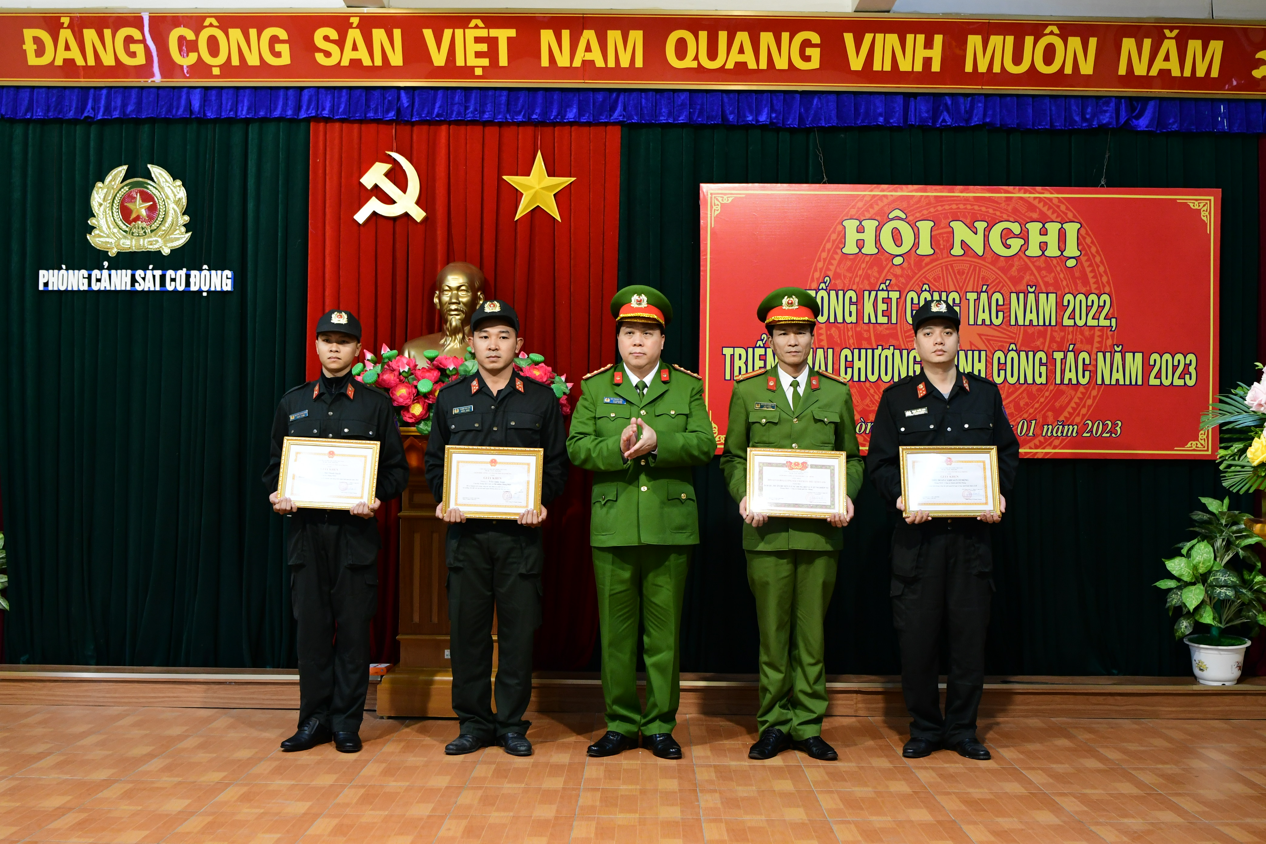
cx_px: 633
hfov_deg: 47.9
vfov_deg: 33.0
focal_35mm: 40
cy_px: 422
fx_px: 1424
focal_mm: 27
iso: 1600
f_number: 2.8
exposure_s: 1/200
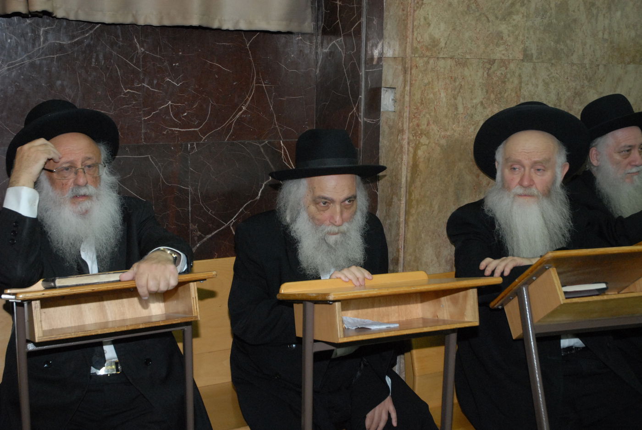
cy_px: 215
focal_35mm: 44
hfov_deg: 44.9
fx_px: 777
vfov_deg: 31.0
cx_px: 321
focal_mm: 29
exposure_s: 1/60
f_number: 6.3
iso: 800
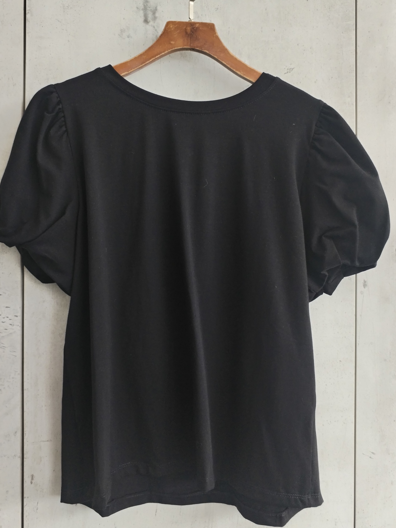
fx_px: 549
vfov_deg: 51.3
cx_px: 188
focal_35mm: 36
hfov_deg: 39.6
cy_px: 250
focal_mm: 4.75
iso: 109
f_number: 1.8
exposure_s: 1/50
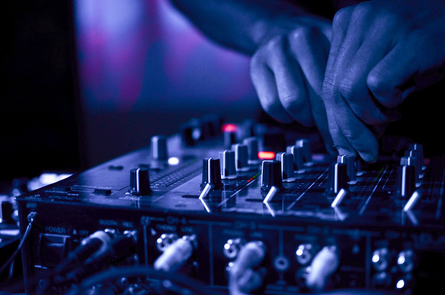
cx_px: 222
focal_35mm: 52
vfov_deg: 25.6
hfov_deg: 37.9
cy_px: 148
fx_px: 648
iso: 500
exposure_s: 1/400
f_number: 1.8
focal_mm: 35
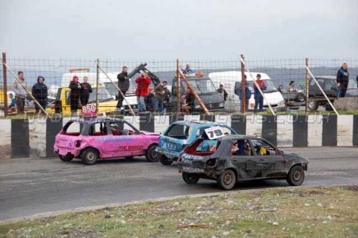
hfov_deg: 20.9
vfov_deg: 14.0
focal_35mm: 98
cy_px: 119
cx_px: 179
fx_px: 969
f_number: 5.3
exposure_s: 1/500
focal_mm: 65
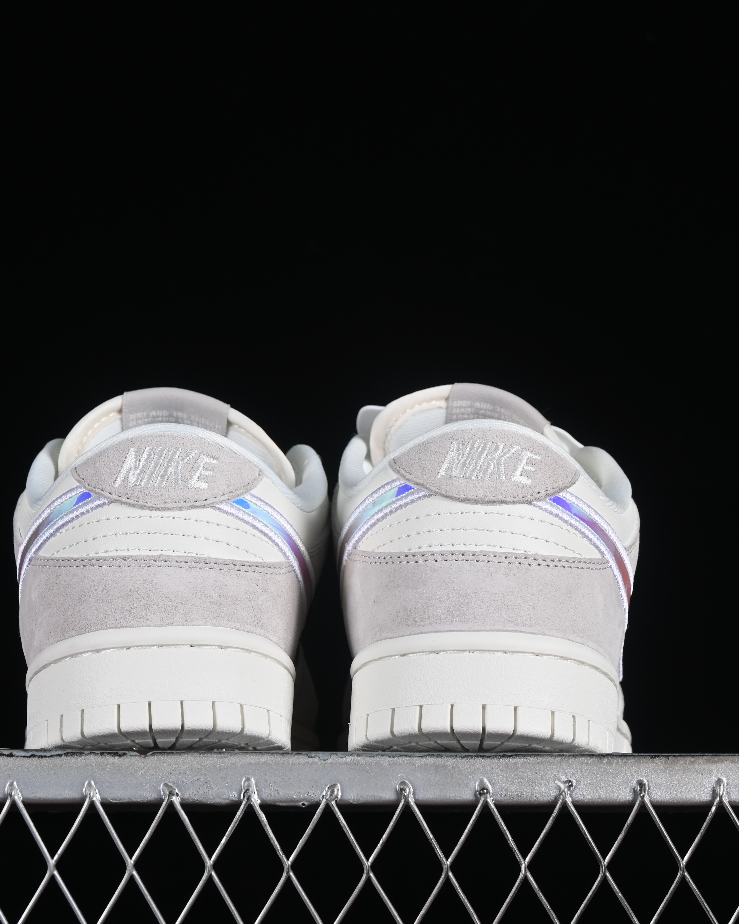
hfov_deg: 14.5
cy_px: 463
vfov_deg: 18.1
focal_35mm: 106
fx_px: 2898
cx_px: 341
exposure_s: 1/80
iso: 160
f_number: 8
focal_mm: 50
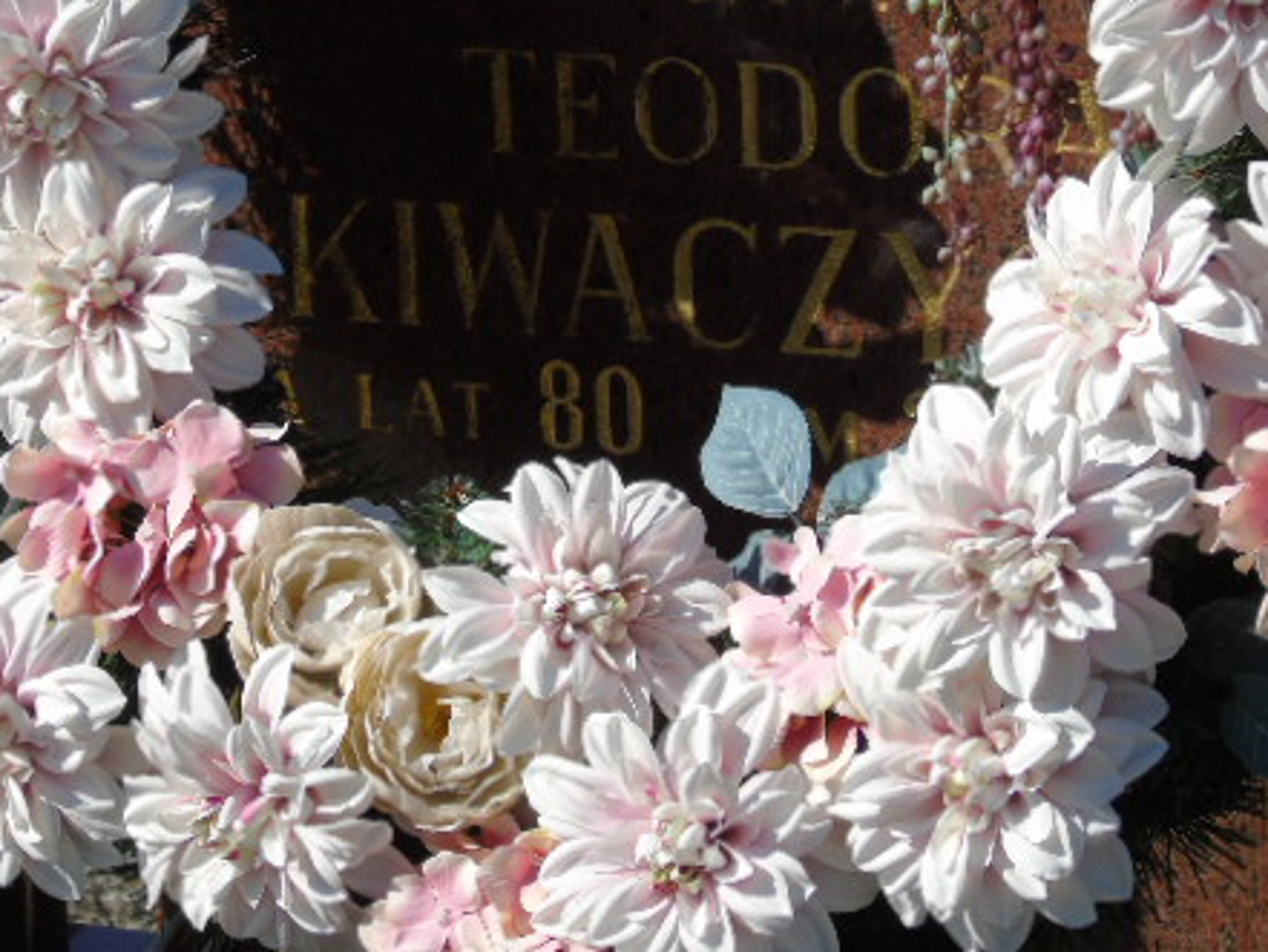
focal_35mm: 206
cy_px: 337
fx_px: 7548
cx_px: 549
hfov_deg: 9.6
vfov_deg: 7.2
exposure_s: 1/640
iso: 80
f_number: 4.7
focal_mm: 25
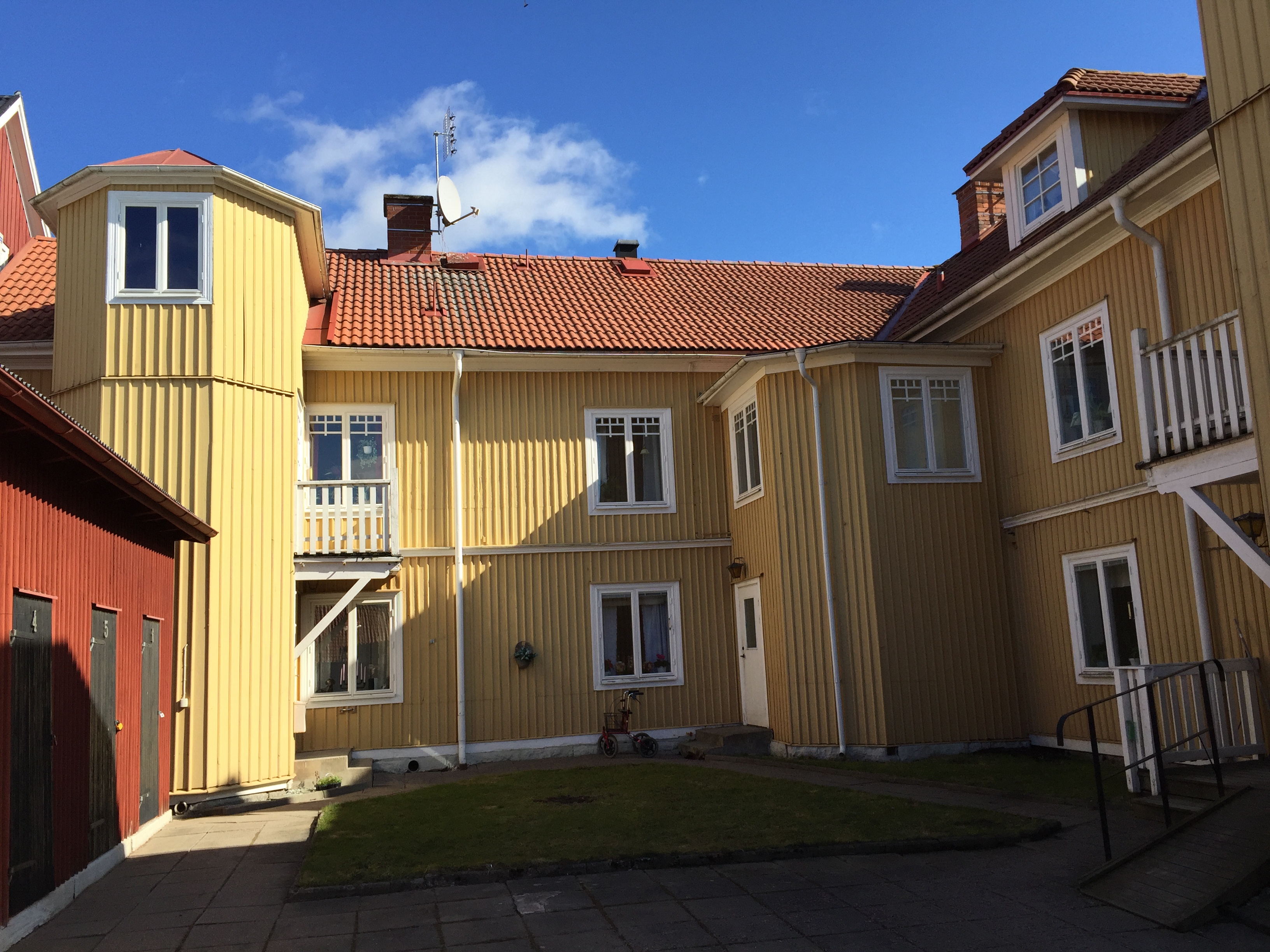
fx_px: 1064
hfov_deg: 61.7
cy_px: 476
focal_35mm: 29
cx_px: 635
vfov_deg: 48.2
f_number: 2.2
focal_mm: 4.15
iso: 32
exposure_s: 1/1647
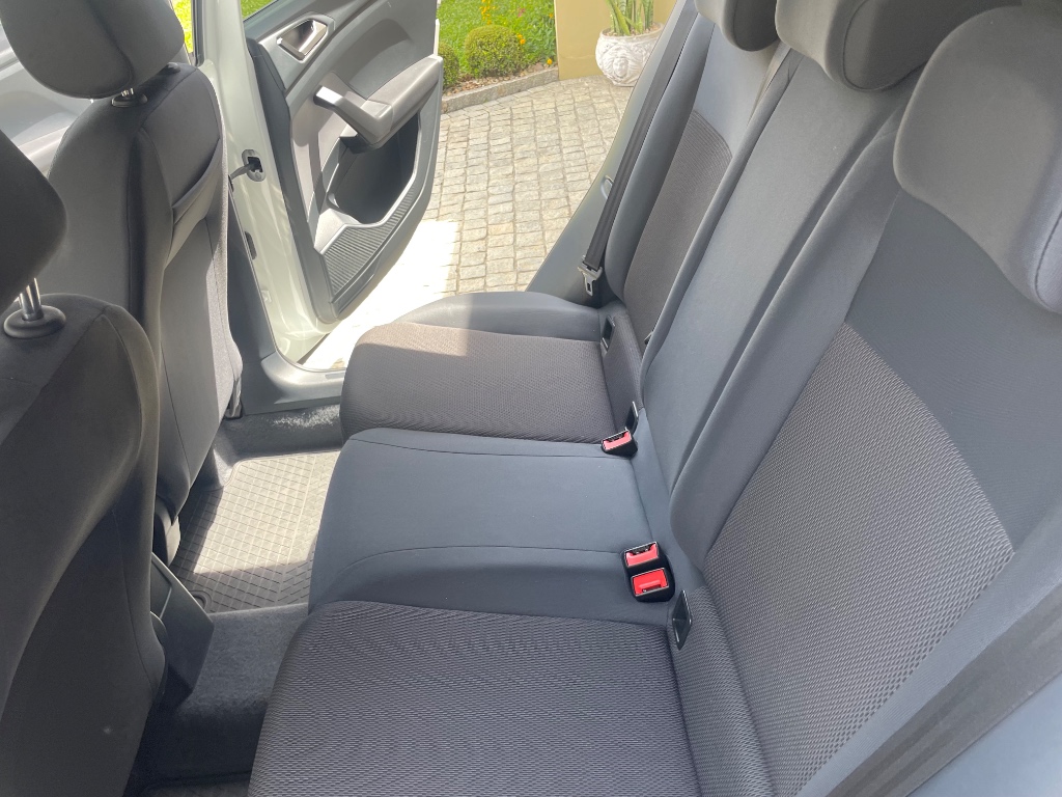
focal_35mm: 26
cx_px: 531
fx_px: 798
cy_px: 398
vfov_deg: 53.1
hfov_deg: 67.3
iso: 32
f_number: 1.6
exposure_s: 1/125
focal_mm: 4.2
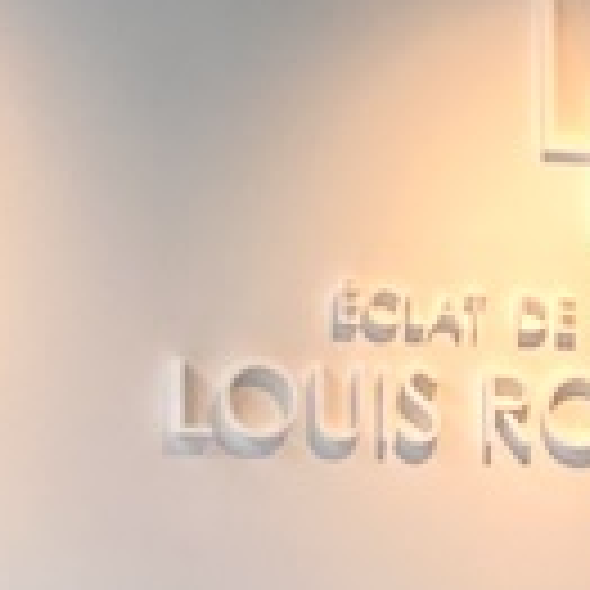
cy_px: 757
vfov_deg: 8.2
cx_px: 1486
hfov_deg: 7.6
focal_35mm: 211
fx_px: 4069
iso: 32
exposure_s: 1/508
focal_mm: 4.25
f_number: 1.8
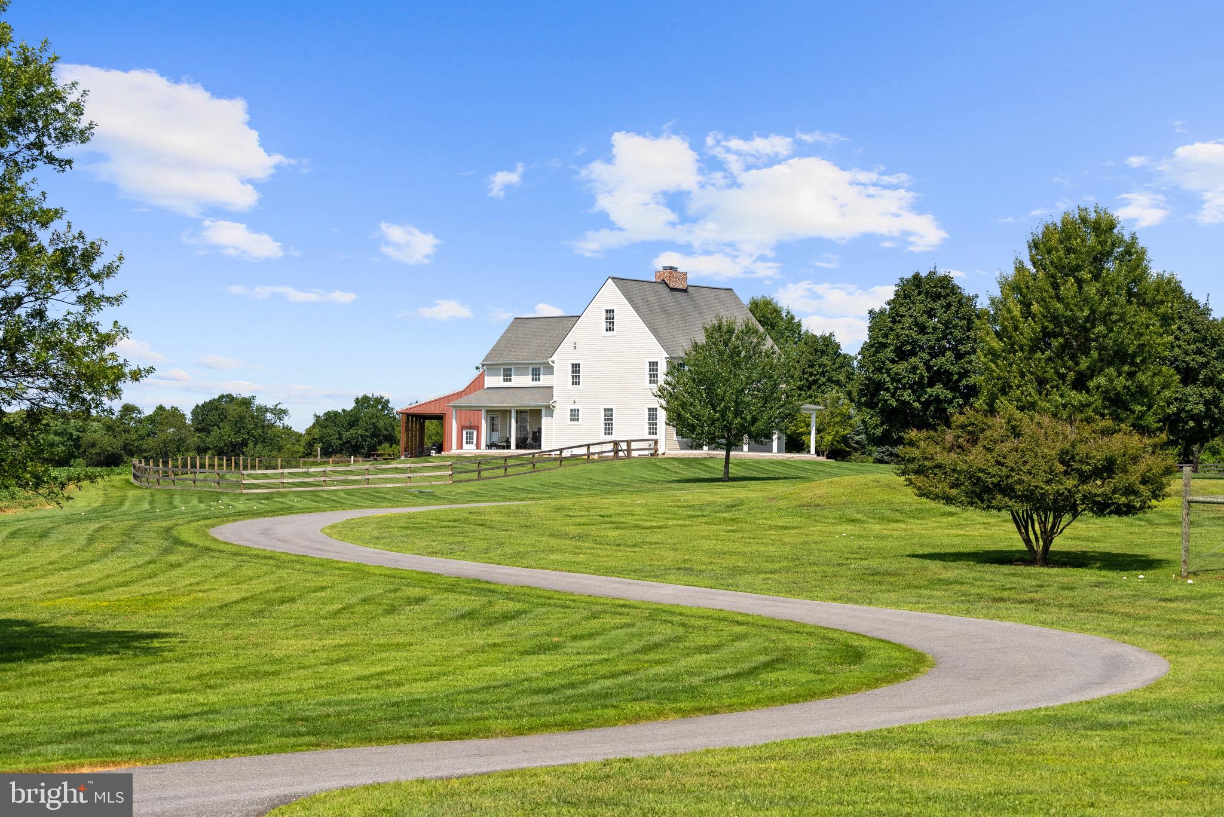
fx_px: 2891
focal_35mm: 85
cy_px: 408
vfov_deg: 16.1
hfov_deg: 23.9
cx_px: 612
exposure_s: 1/1000
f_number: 8
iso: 200
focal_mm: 85
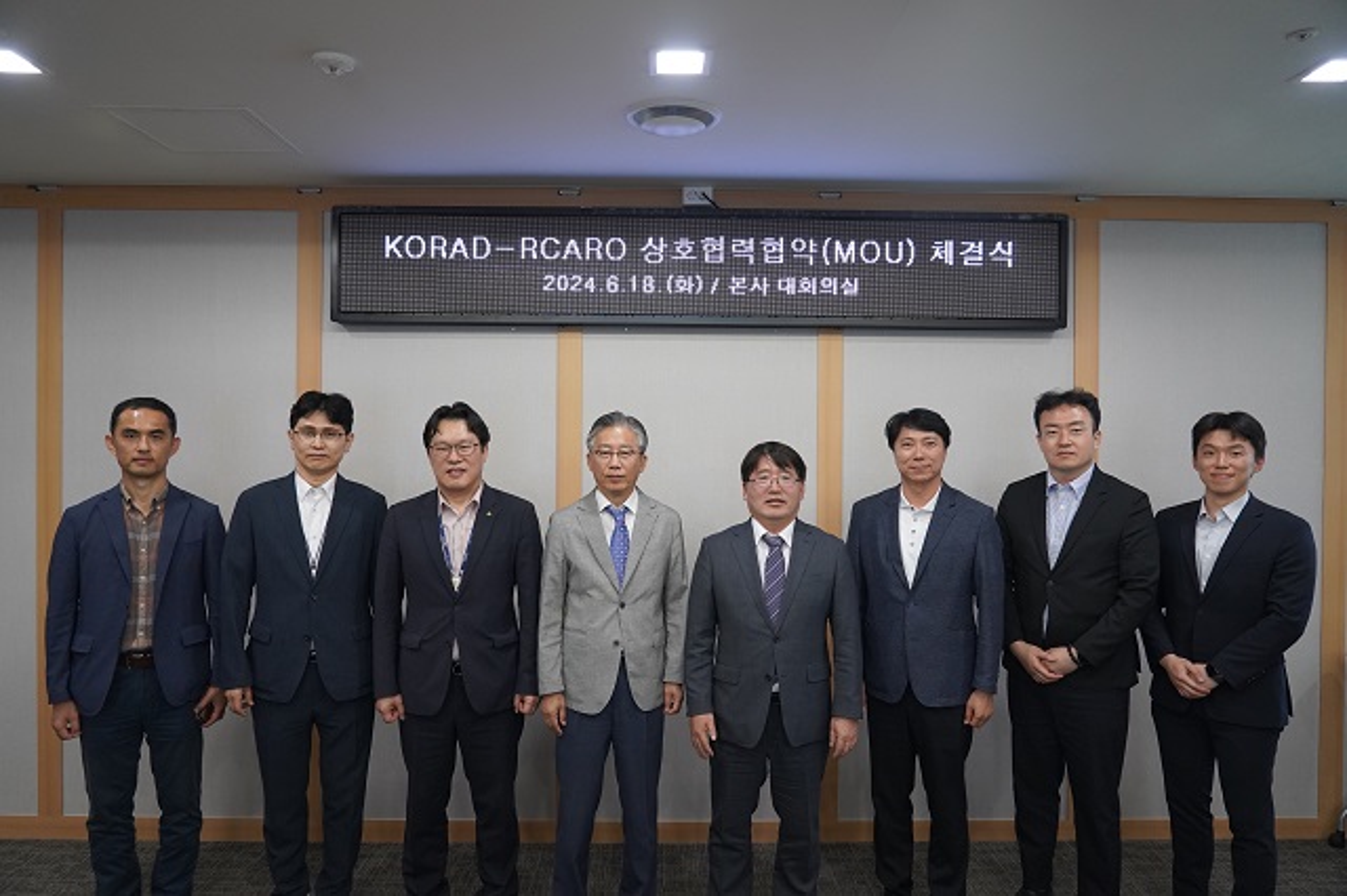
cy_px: 448
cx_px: 674
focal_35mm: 24
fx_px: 897
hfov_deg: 73.8
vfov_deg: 53.1
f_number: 4
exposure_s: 1/160
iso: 2500
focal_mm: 24
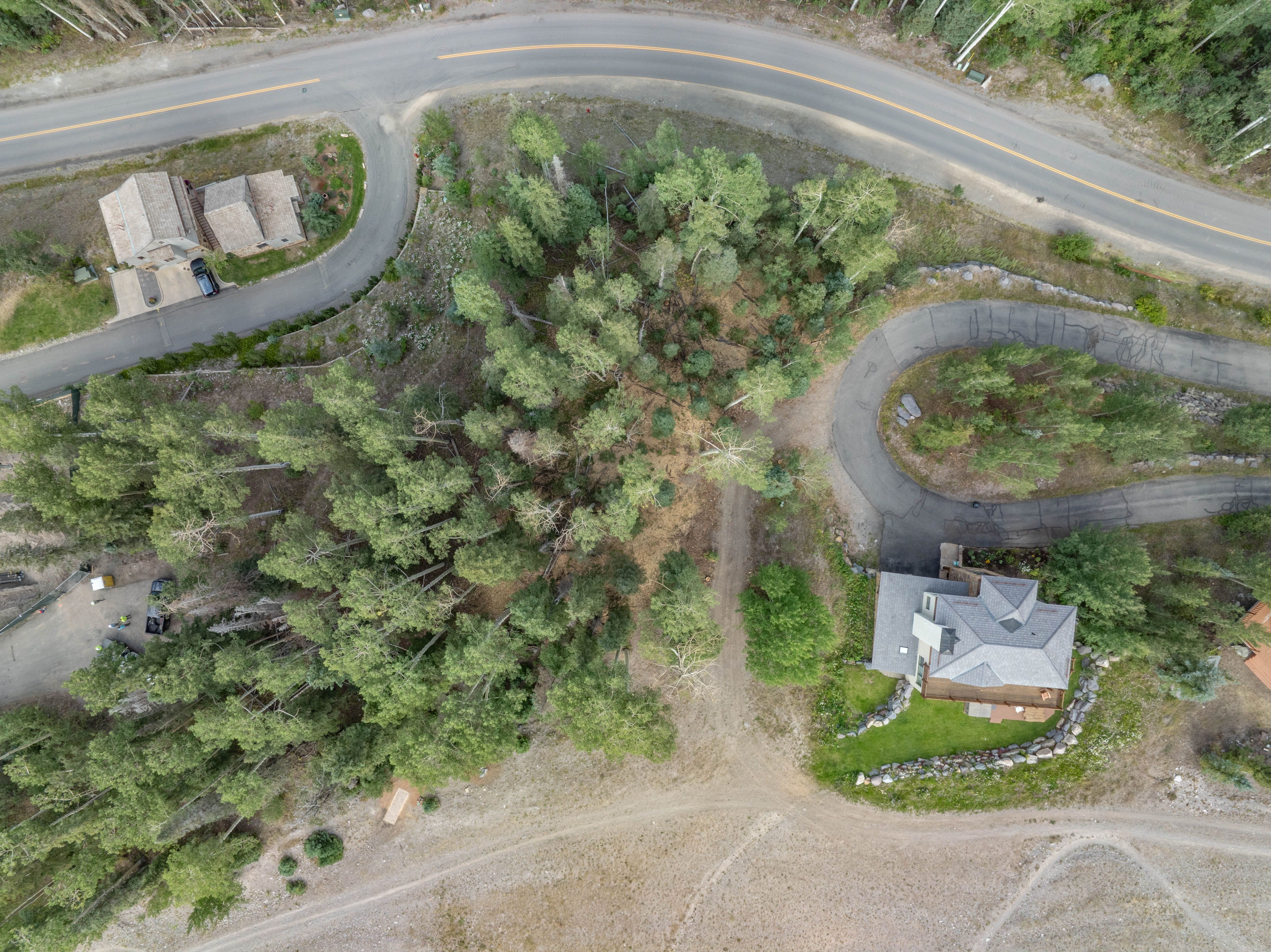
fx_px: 881
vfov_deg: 56.8
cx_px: 636
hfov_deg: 71.6
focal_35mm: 24
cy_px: 476
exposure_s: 1/50
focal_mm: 12.29
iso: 100
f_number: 11
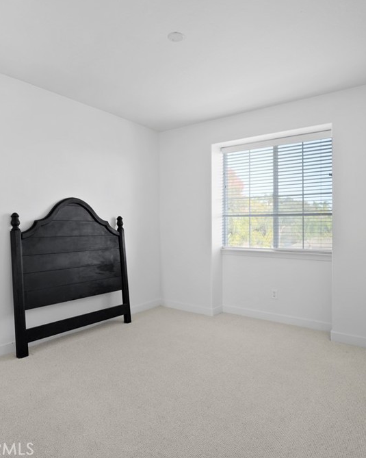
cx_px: 160
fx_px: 311
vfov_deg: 72.6
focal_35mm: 23
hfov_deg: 60.7
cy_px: 225
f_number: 4
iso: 320
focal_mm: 16
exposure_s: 1/15
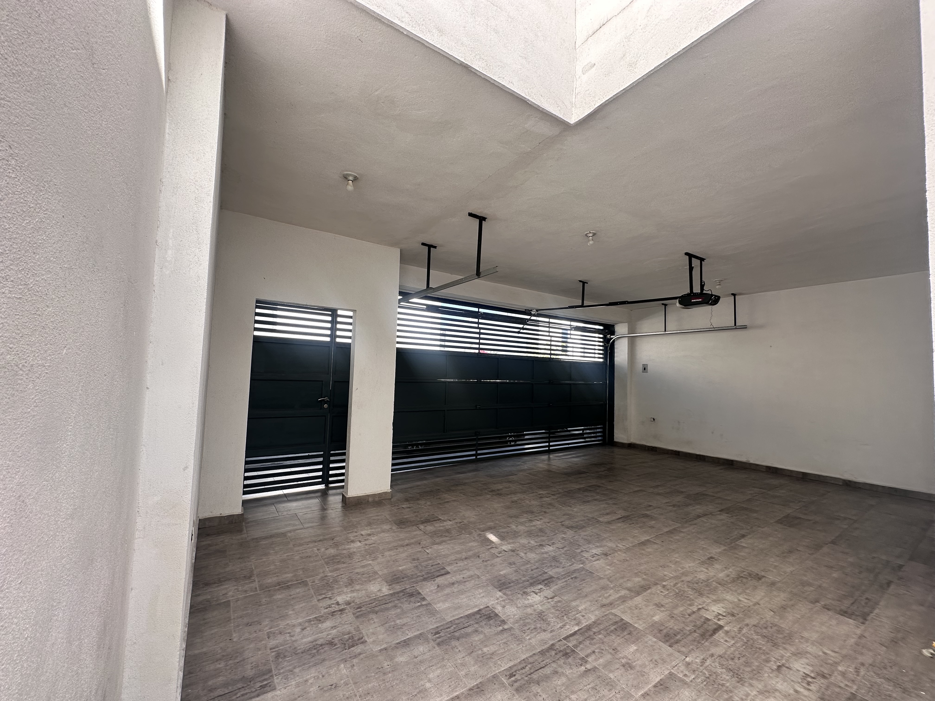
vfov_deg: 85.7
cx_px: 468
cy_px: 350
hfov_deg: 102.1
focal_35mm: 14
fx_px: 378
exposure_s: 1/228
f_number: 2.2
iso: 40
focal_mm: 2.22
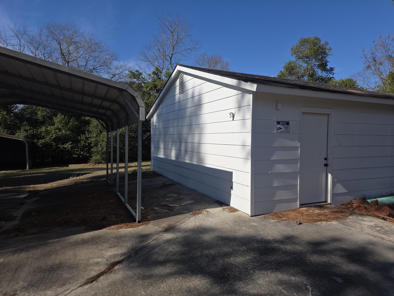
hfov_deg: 73.9
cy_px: 148
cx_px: 197
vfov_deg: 58.9
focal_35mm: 23
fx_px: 262
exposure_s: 1/1242
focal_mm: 6.25
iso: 12
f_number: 1.7
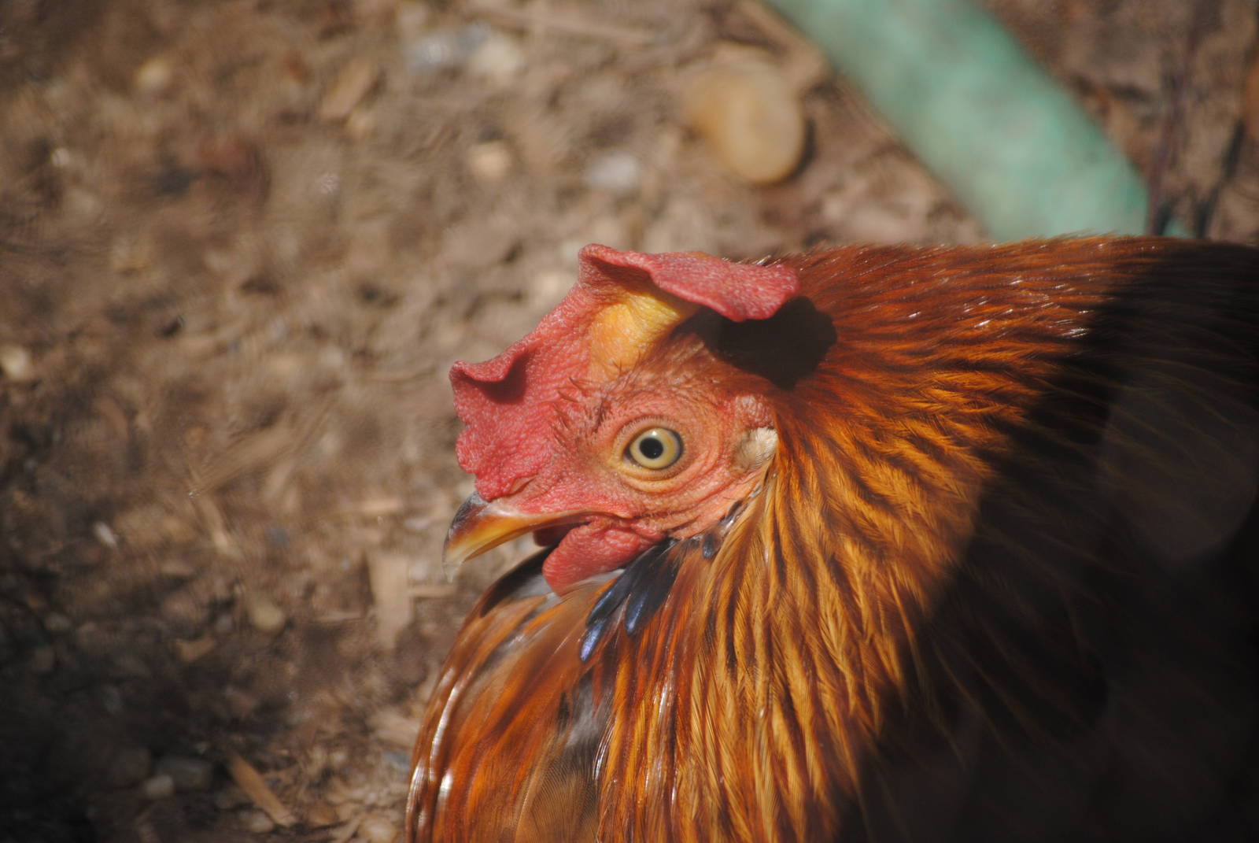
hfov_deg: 6.9
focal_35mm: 300
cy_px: 422
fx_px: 10504
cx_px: 630
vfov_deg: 4.6
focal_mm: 200
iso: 250
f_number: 5.6
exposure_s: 1/500
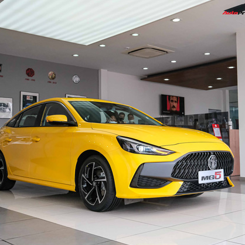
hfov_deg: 39.2
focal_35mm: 43
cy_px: 124
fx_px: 344
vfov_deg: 39.2
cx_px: 123
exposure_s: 1/400
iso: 3200
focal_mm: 22.3
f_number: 4
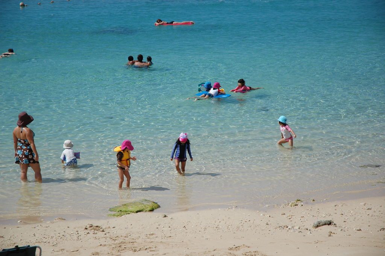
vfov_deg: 13.0
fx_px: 1122
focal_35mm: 105
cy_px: 128
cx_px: 192
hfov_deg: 19.5
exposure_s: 1/2500
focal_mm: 70
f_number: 4.5
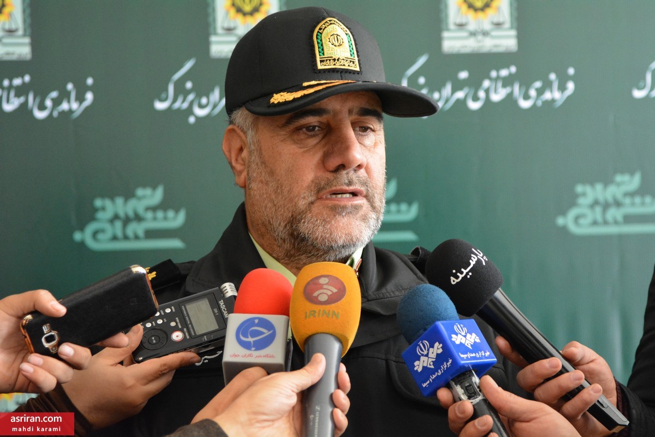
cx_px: 328
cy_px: 218
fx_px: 2865
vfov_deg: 8.7
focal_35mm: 158
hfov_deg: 13.0
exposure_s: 1/250
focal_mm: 105
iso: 3200
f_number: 4
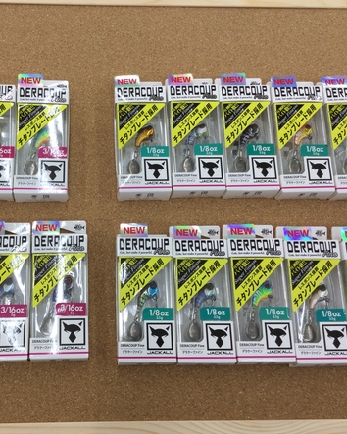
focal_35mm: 41
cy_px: 218
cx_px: 101
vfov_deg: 44.8
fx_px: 527
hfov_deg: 35.9
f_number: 2.4
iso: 25
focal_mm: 3.3
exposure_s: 1/40
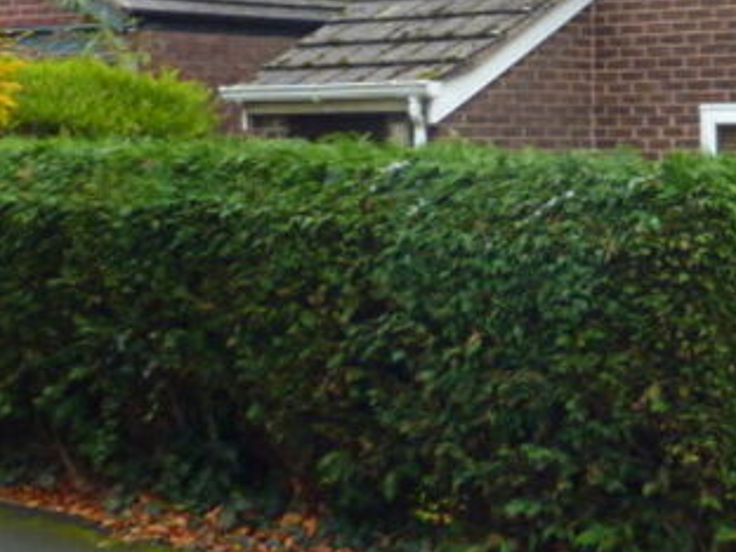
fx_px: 2147
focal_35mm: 101
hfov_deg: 19.1
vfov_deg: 14.4
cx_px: 675
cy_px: -13
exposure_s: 1/80
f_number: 3.3
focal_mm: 4.1
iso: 80
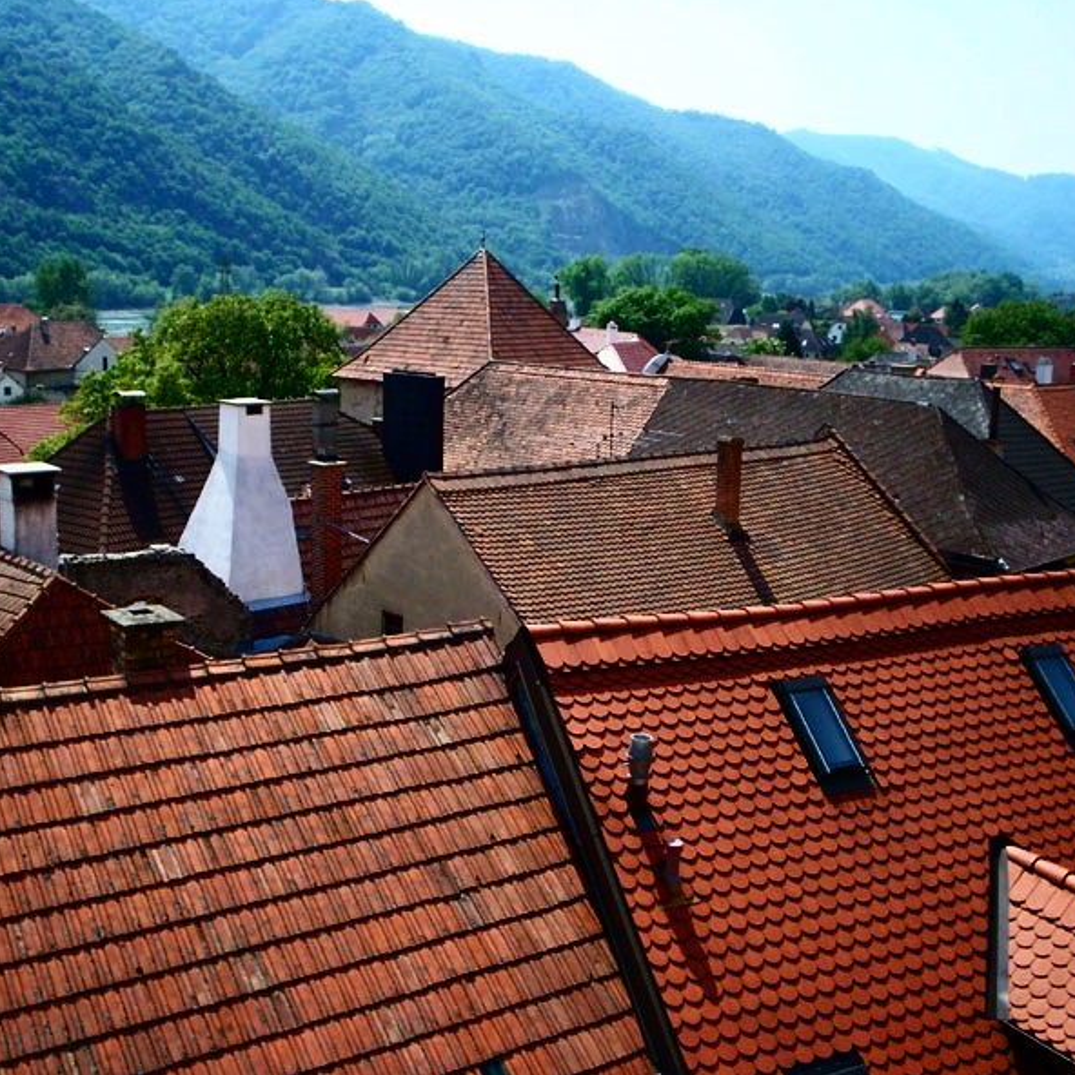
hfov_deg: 39.1
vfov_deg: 39.2
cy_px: 534
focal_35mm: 43
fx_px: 1511
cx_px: 487
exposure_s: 1/533
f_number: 4.5
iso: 100
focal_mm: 5.9
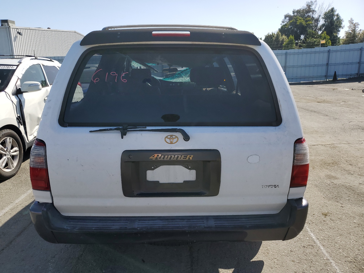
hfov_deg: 67.3
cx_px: 182
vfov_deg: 53.1
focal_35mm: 26
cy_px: 136
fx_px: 273
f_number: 1.5
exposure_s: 1/3333
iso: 50
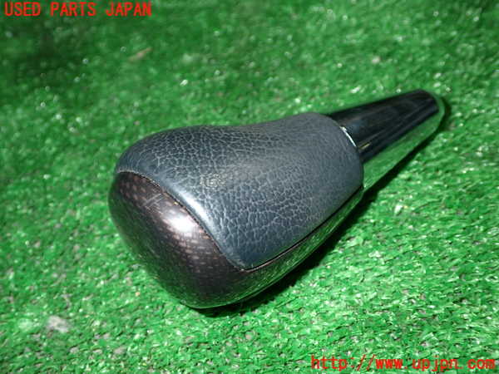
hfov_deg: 51.4
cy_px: 187
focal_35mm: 36
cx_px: 250
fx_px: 519
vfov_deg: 39.7
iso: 320
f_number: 7.1
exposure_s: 1/40
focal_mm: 6.37
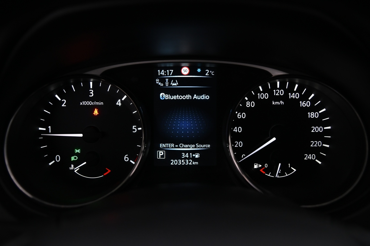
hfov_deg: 48.5
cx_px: 185
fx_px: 411
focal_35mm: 40
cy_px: 123
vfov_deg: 33.3
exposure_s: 1/50
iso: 2000
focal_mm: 40
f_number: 4
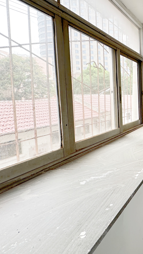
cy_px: 110
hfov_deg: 31.1
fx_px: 175
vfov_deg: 71.6
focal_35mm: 26
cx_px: 198
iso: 40
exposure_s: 1/101
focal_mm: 2.22
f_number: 2.2
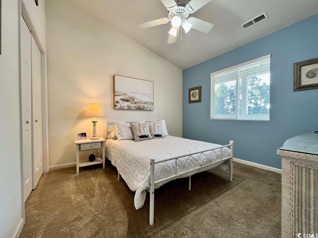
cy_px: 119
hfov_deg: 106.2
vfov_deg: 89.9
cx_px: 159
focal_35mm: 13
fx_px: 119
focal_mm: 1.57
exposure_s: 1/120
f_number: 1.8
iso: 160
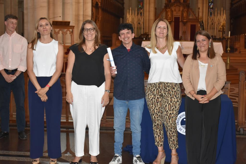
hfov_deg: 33.4
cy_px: 82
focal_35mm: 60
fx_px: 410
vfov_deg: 22.6
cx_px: 123
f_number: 5.6
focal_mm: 40
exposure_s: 1/60
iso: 1600
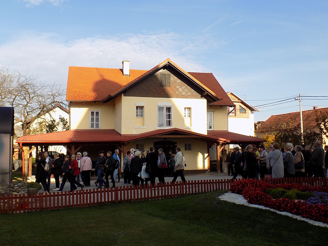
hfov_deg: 50.1
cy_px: 123
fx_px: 351
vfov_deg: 38.7
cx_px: 164
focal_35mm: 37
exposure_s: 1/500
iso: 80
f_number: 3.5
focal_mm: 6.6
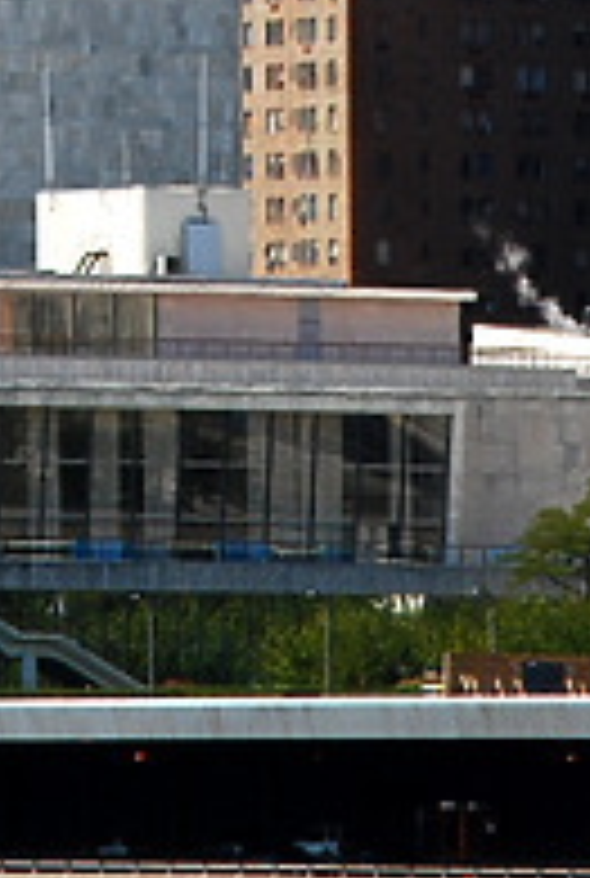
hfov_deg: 2.0
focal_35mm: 705
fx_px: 17238
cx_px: -306
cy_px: -1063
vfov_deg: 2.9
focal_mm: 102
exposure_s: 1/400
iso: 200
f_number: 5
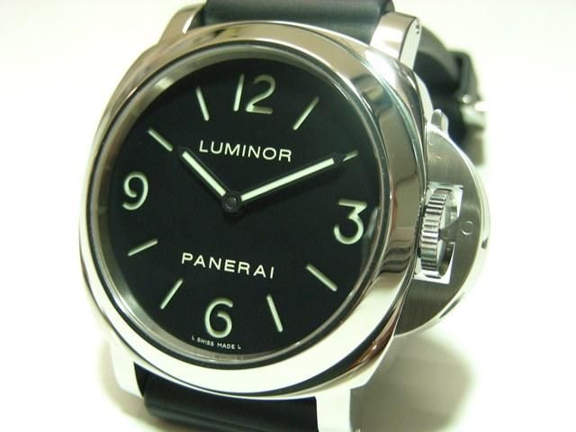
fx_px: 882
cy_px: 216
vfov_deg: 27.5
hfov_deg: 36.2
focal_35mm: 53
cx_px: 288
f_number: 3.5
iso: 200
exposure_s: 1/22
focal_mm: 8.8
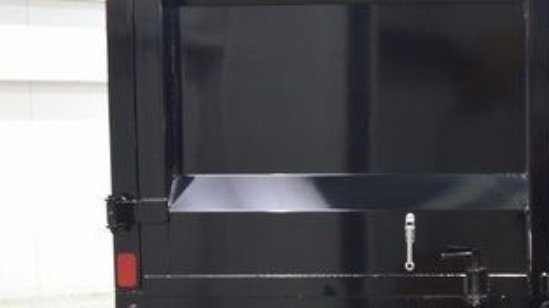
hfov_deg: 26.0
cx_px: 556
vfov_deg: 15.6
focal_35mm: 77
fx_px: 1120
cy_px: 220
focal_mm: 24
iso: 1600
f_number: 3.8
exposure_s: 1/30
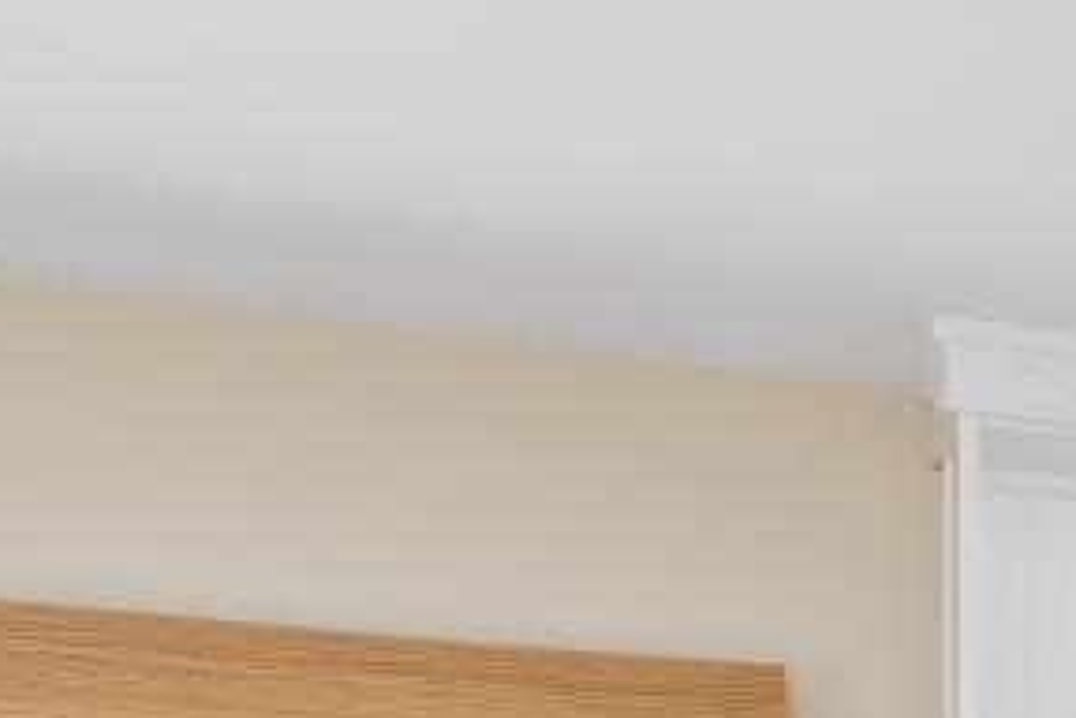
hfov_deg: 14.4
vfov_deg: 9.8
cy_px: 1801
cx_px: 2070
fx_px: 3616
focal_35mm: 121
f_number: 6.3
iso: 400
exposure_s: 1/6
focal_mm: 17
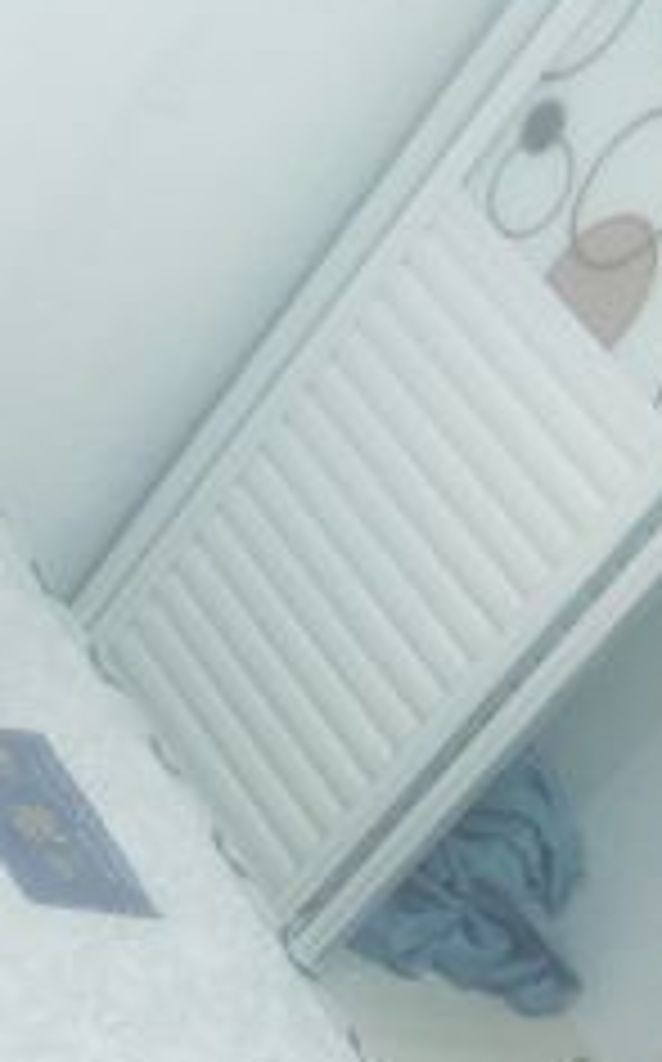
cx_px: -576
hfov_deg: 13.0
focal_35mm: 90
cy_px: 1220
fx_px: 2604
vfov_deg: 21.6
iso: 192
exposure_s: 1/50
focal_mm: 4.27
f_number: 1.7
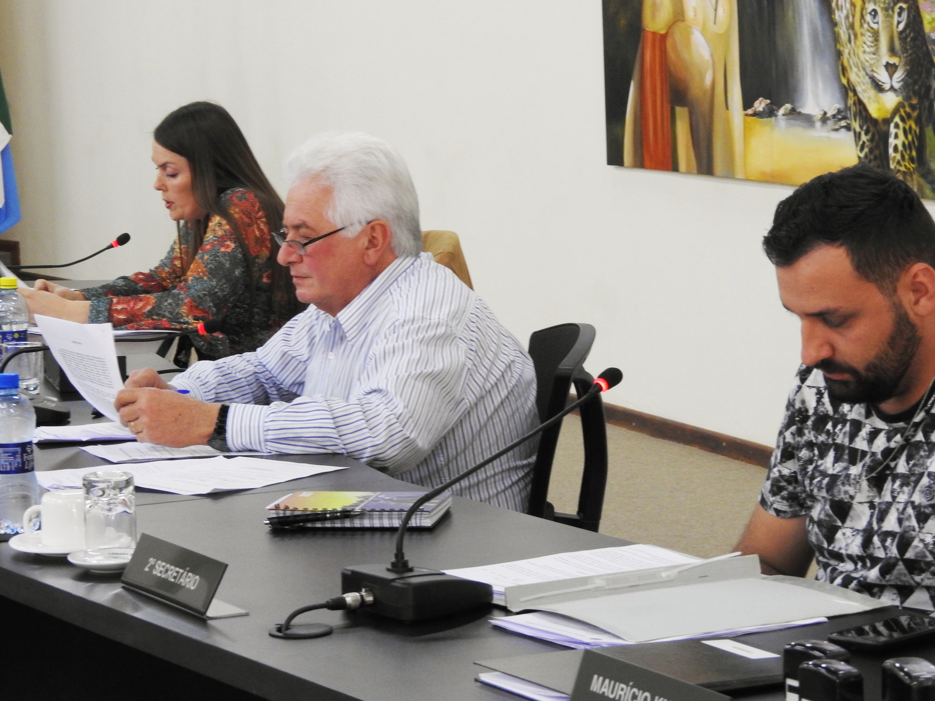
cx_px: 468
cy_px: 350
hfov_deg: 17.1
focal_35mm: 115
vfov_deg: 12.9
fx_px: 3107
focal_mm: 20.6
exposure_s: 1/10
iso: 400
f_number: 5.6
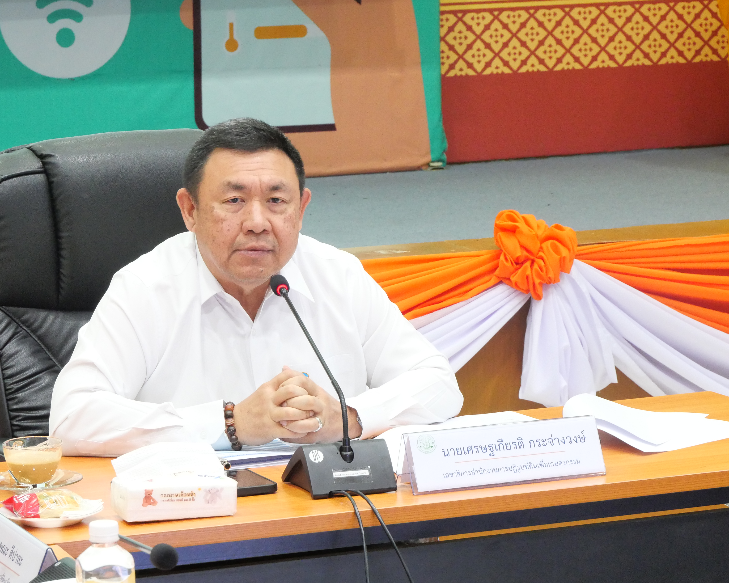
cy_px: 292
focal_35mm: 140
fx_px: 3020
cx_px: 316
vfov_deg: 11.0
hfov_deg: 13.8
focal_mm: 60
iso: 3200
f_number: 8
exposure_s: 1/25
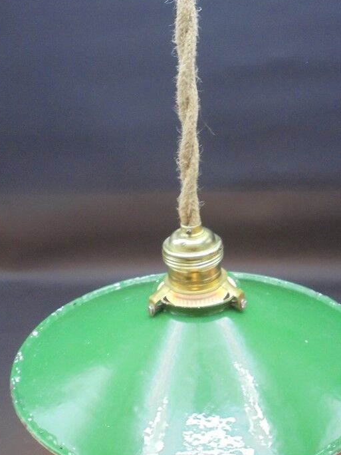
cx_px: 193
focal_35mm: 50
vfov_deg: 38.1
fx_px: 657
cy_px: 259
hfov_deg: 29.1
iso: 400
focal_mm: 6.9
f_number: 4.2
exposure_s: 1/25
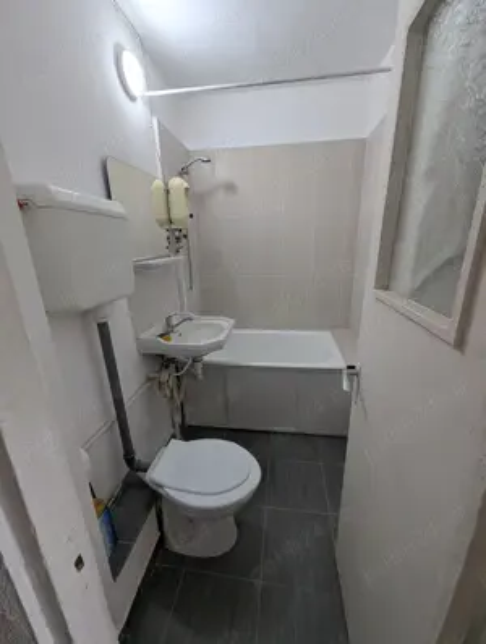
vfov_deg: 106.1
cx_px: 243
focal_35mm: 13
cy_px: 322
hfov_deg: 90.1
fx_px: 243
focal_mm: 1.95
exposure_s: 1/161
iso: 156
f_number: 2.2
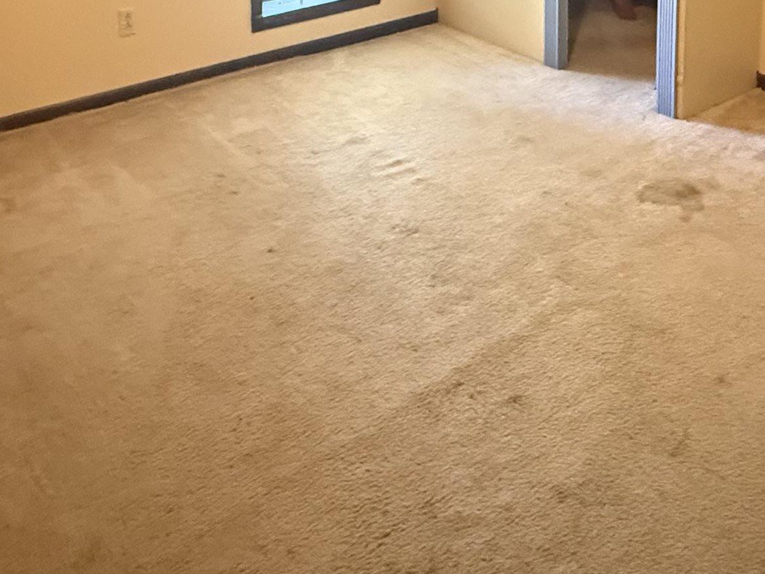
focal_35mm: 37
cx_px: 419
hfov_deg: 50.1
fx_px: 818
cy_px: -136
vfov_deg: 31.5
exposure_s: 1/40
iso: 1250
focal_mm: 2.22
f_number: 2.2
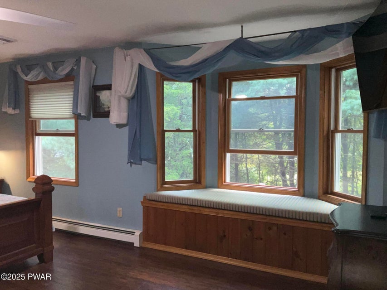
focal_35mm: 29
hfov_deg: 61.7
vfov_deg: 48.2
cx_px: 194
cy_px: 145
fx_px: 324
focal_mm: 3
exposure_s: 1/60
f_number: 1.8
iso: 100
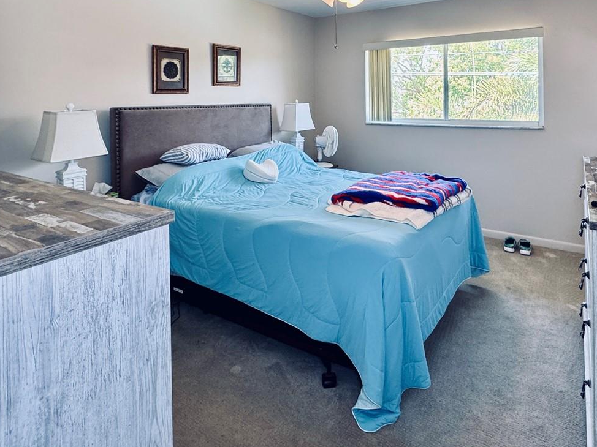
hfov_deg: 73.8
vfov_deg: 55.7
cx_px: 327
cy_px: 106
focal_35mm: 23
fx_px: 397
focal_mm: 2.22
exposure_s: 1/60
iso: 200
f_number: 2.2
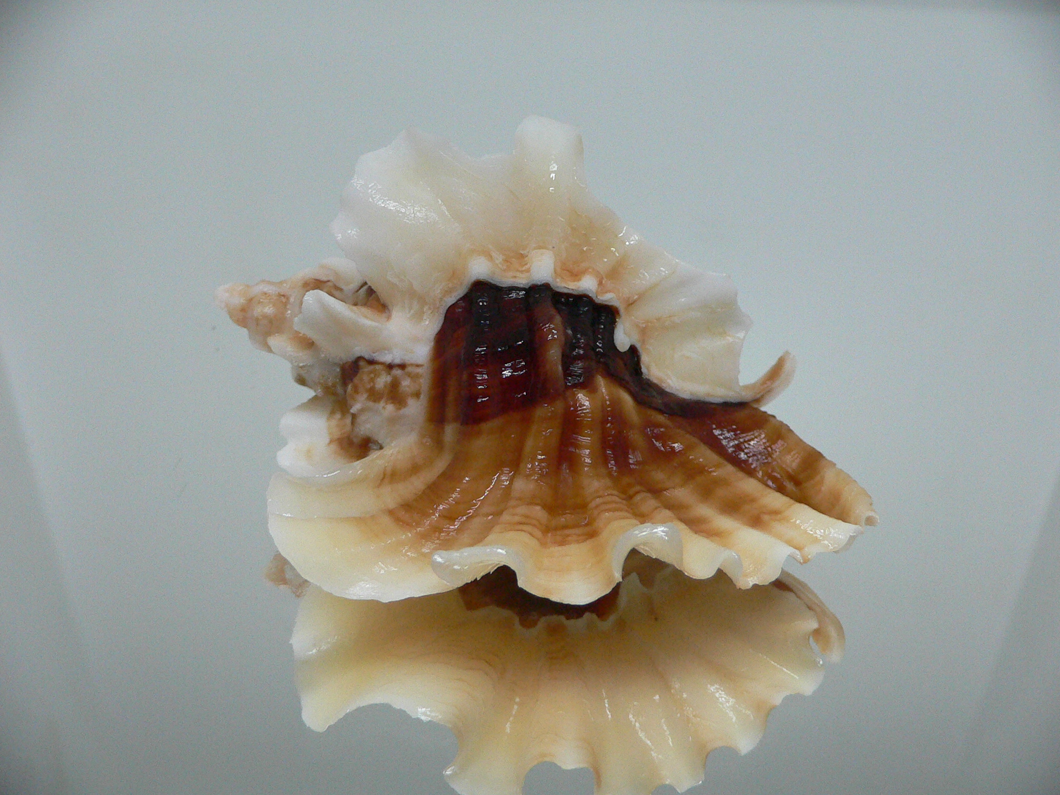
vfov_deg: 40.7
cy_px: 398
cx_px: 530
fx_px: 1072
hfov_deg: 52.6
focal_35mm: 35
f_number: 2.8
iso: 200
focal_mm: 4.6
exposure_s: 1/50
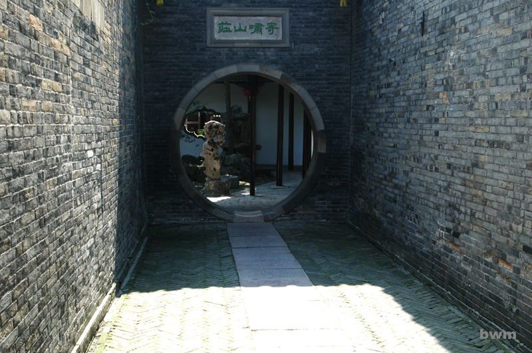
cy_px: 176
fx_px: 620
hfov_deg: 46.5
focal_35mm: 42
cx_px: 266
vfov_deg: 31.8
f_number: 8
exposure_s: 1/60
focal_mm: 28
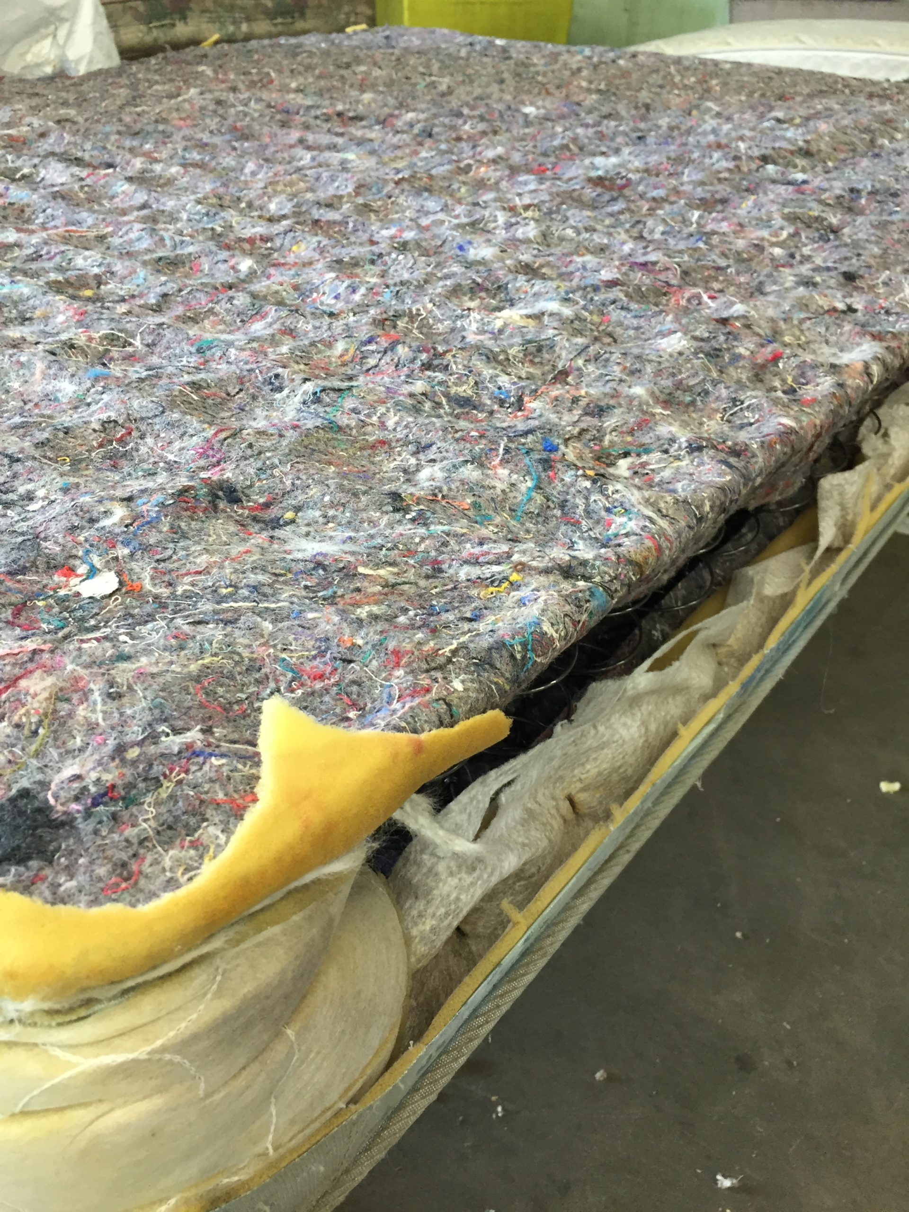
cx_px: 454
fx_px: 1015
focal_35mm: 29
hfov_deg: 48.2
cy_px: 606
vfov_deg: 61.7
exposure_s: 1/30
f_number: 2.2
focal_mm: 4.15
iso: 100
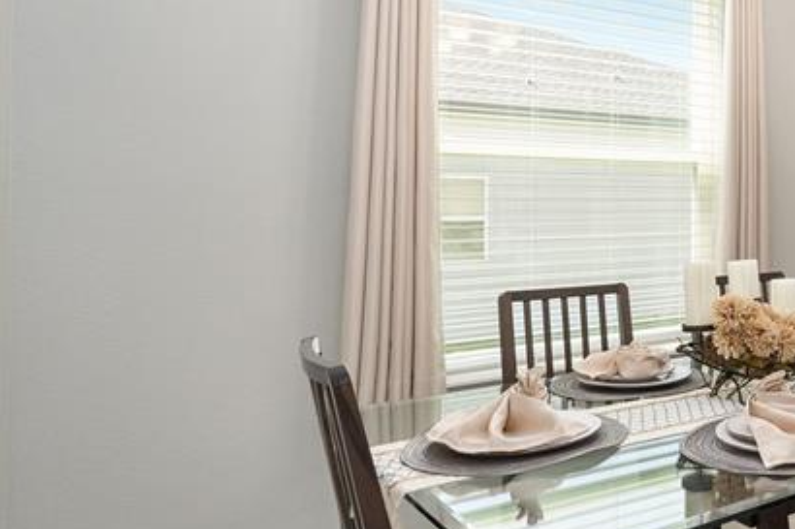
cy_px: 192
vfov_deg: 37.5
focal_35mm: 35
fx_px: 773
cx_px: 834
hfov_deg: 44.3
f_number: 8
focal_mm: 14
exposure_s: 1/13
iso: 400
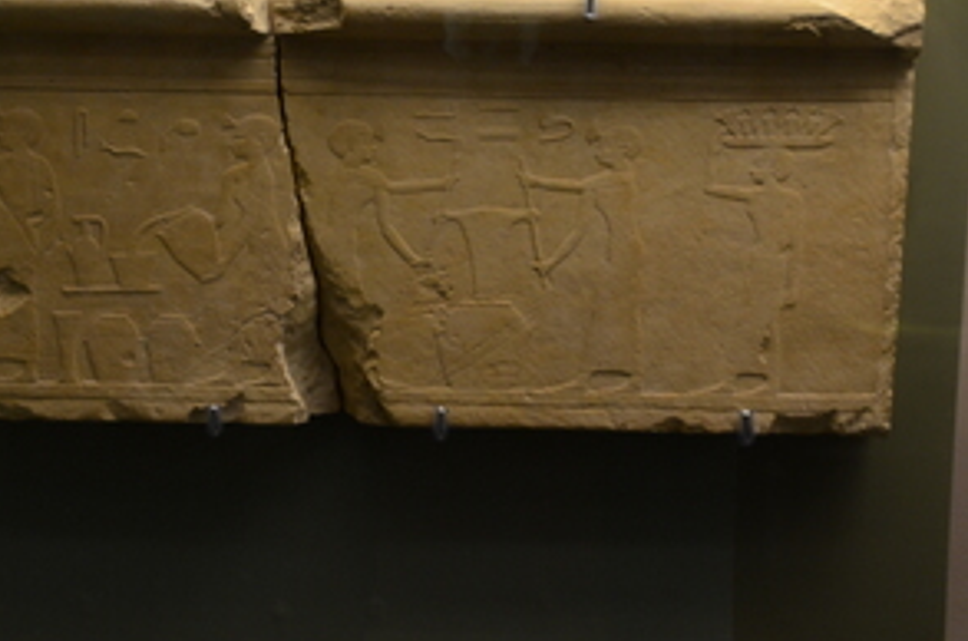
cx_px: 261
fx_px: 2656
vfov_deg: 13.8
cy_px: 259
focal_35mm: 99
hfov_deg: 20.5
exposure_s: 1/50
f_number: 4.8
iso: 1000
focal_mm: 44
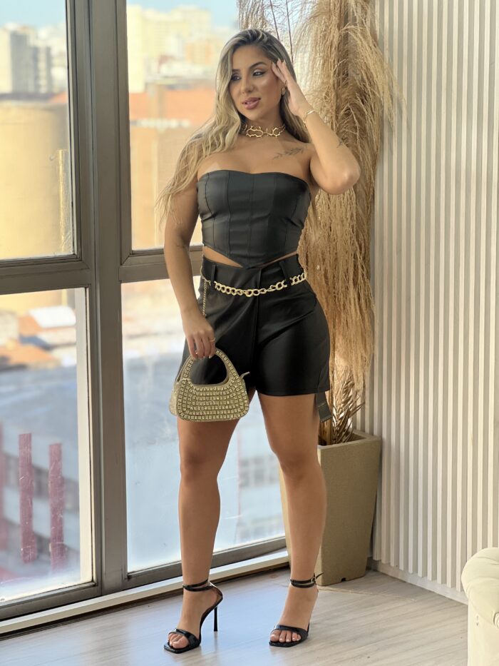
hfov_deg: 19.1
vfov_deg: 25.3
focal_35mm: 77
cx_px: 250
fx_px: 1480
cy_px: 333
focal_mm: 9
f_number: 2.8
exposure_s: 1/120
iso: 64
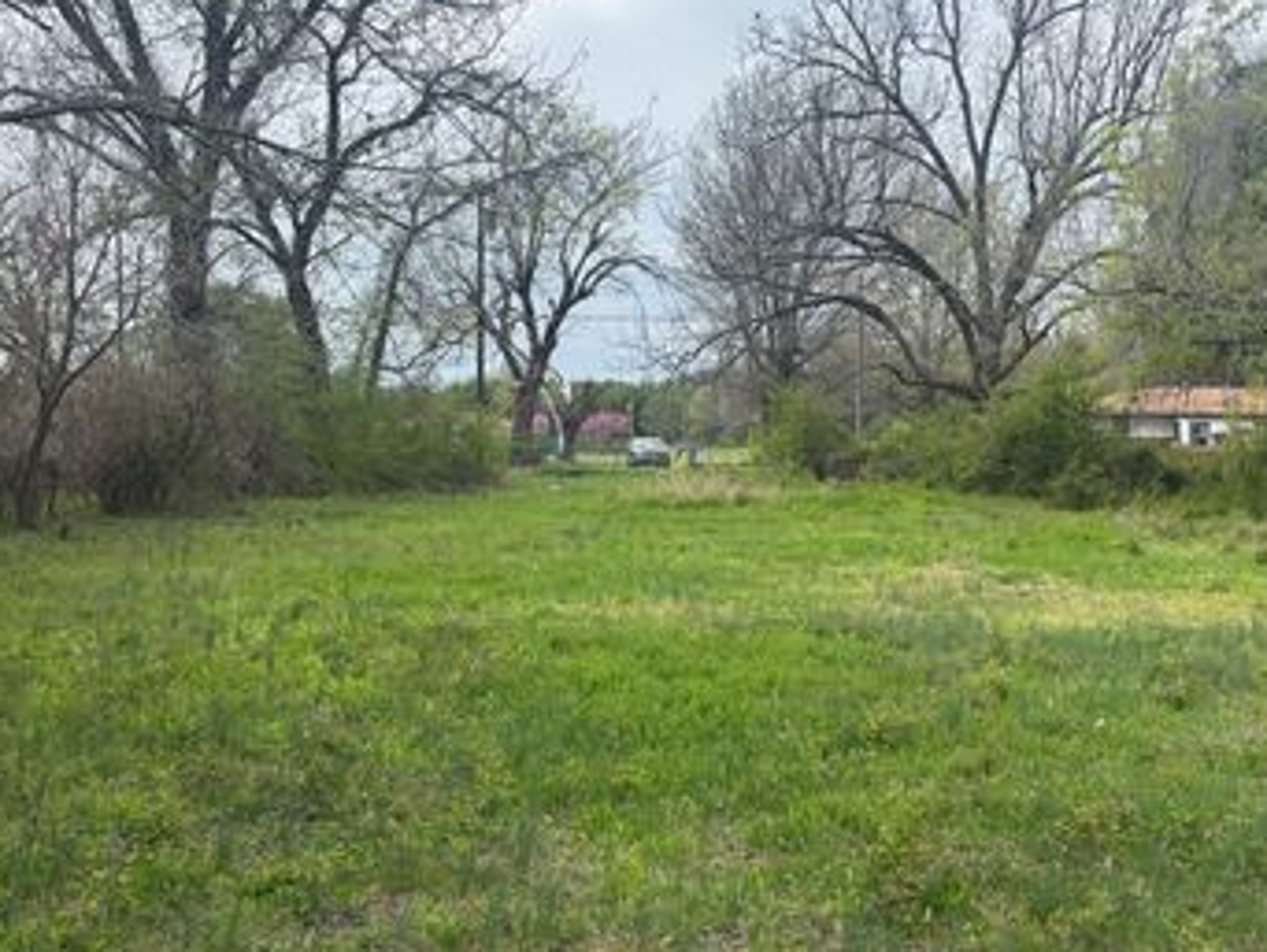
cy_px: 465
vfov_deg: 37.8
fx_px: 1392
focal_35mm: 38
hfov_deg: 48.1
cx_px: 845
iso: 50
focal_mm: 5.96
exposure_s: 1/2342
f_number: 1.6
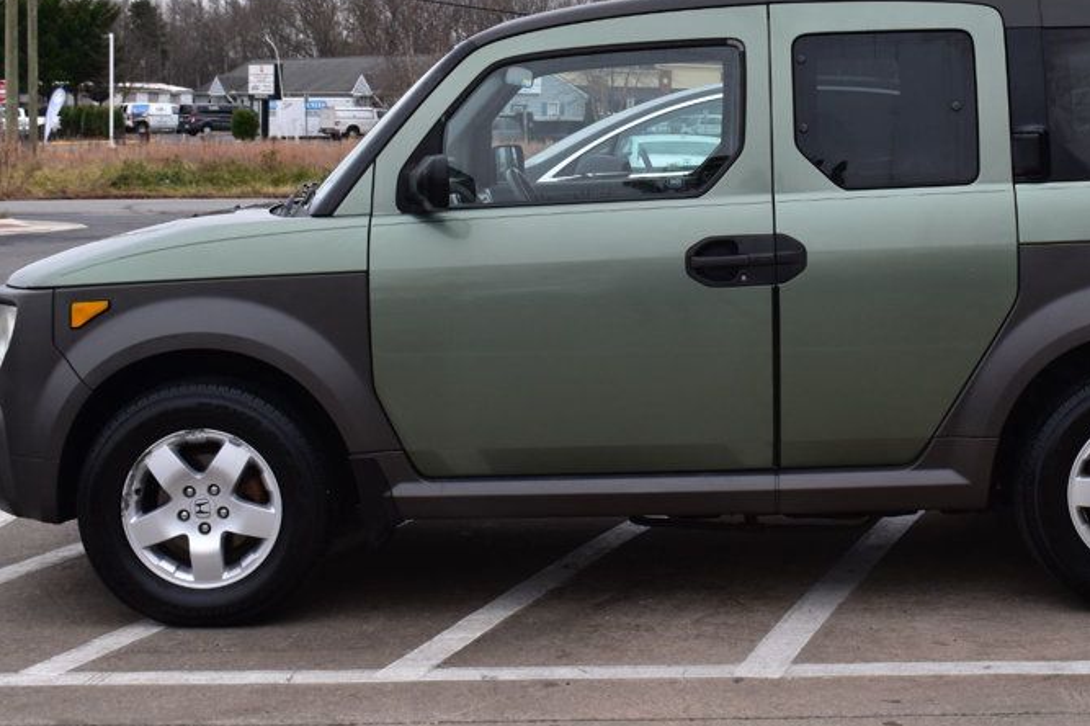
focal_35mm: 67
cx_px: 730
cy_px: 222
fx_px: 2020
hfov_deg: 30.0
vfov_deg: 20.3
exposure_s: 1/80
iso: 400
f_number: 8
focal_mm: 29
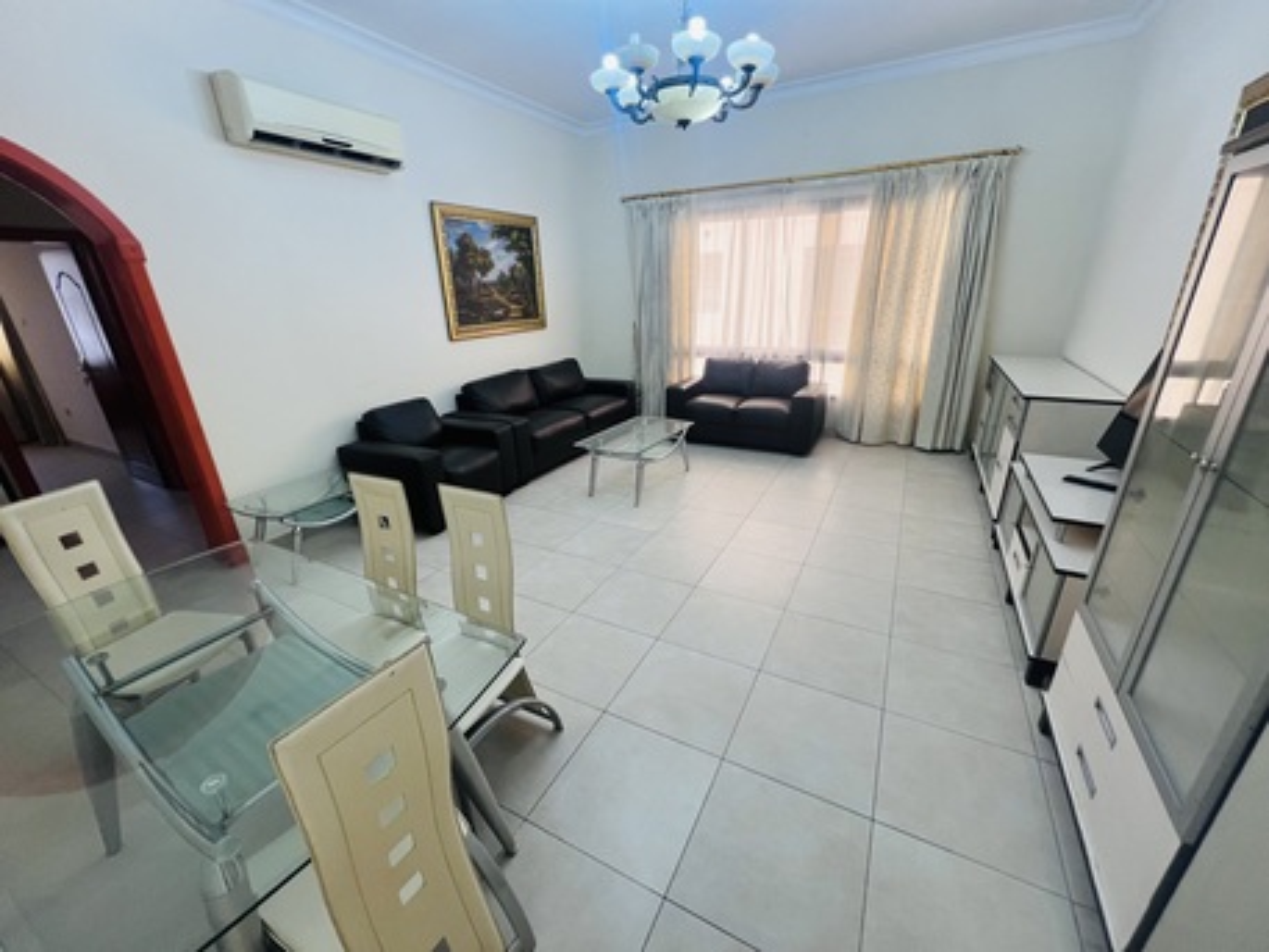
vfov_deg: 89.9
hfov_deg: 106.2
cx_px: 634
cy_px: 476
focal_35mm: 13
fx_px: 477
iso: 250
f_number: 1.8
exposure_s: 1/100
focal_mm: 1.57
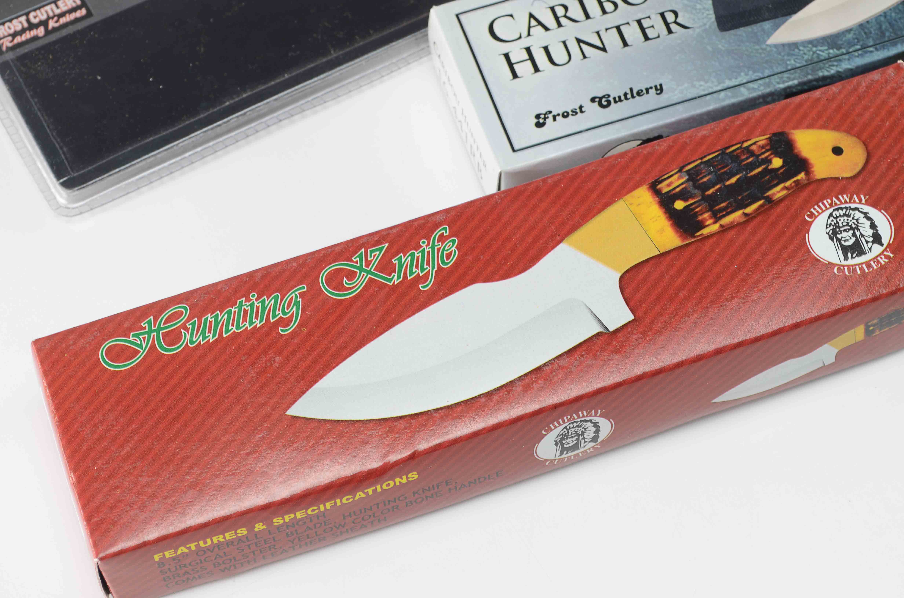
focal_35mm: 82
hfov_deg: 24.7
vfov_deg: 16.5
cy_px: 299
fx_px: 2067
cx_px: 452
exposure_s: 1/80
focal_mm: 55
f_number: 10
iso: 100
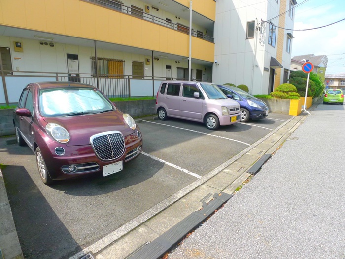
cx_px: 172
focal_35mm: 24
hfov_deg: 71.6
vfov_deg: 56.8
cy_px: 130
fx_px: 239
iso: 80
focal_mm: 5.1
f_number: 3.5
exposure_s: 1/500
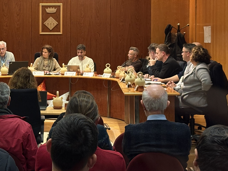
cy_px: 44
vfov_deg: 14.6
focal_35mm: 101
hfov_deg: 19.1
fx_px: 665
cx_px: 22
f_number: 1.6
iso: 200
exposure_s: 1/33
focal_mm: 5.96
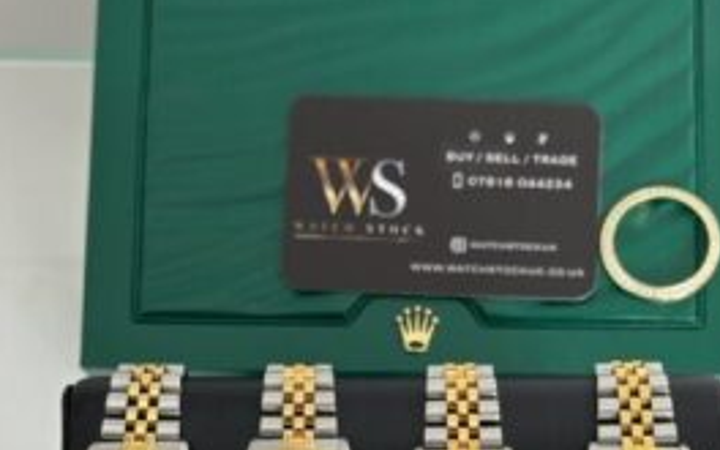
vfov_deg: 16.5
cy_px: 485
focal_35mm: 77
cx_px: 382
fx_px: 1511
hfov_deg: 26.8
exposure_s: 1/100
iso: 125
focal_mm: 6.86
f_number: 1.78
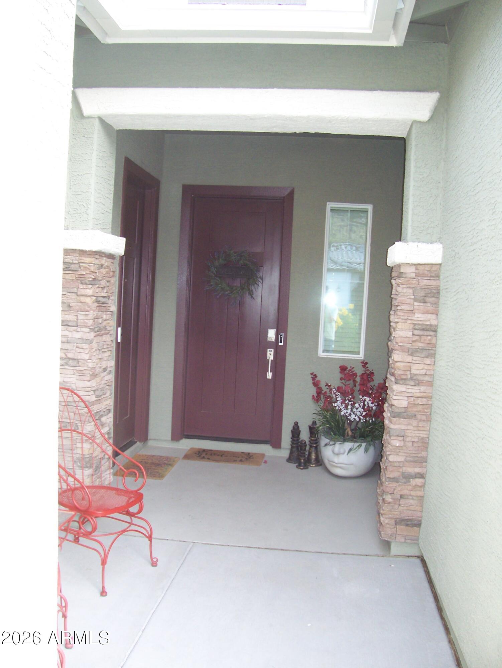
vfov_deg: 53.9
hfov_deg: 41.8
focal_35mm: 34
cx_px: 251
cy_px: 334
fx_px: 657
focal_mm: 5.6
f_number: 2.7
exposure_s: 1/80
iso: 160
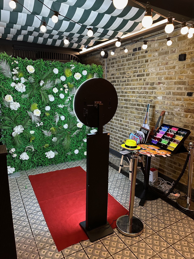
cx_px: 97
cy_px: 130
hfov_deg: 56.8
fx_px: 179
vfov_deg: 71.6
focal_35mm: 24
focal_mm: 6.86
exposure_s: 1/49
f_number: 1.78
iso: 800
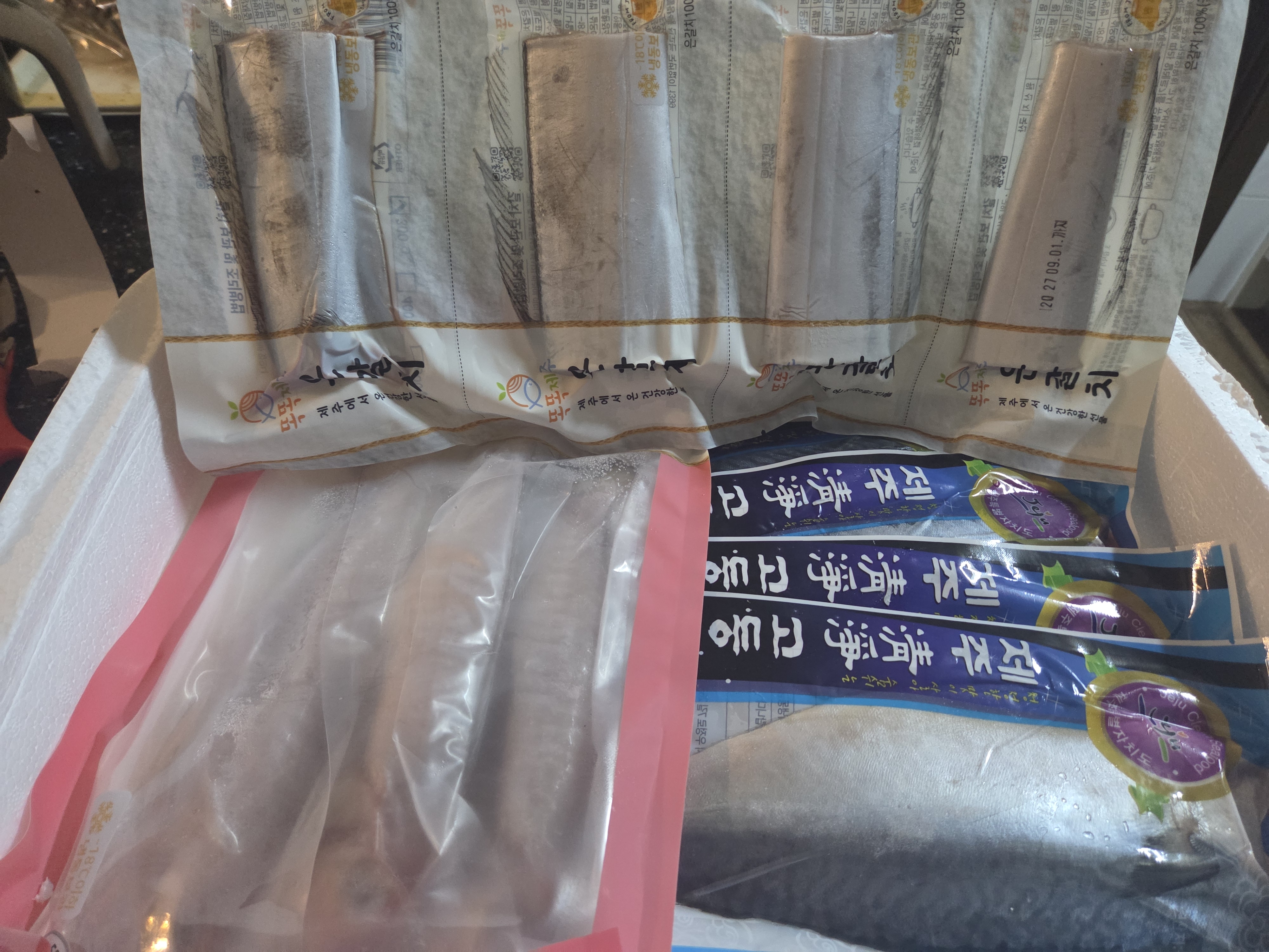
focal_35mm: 23
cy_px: 476
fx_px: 843
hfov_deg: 73.9
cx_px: 634
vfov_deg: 58.9
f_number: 1.8
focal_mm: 5.4
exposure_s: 1/120
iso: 1600
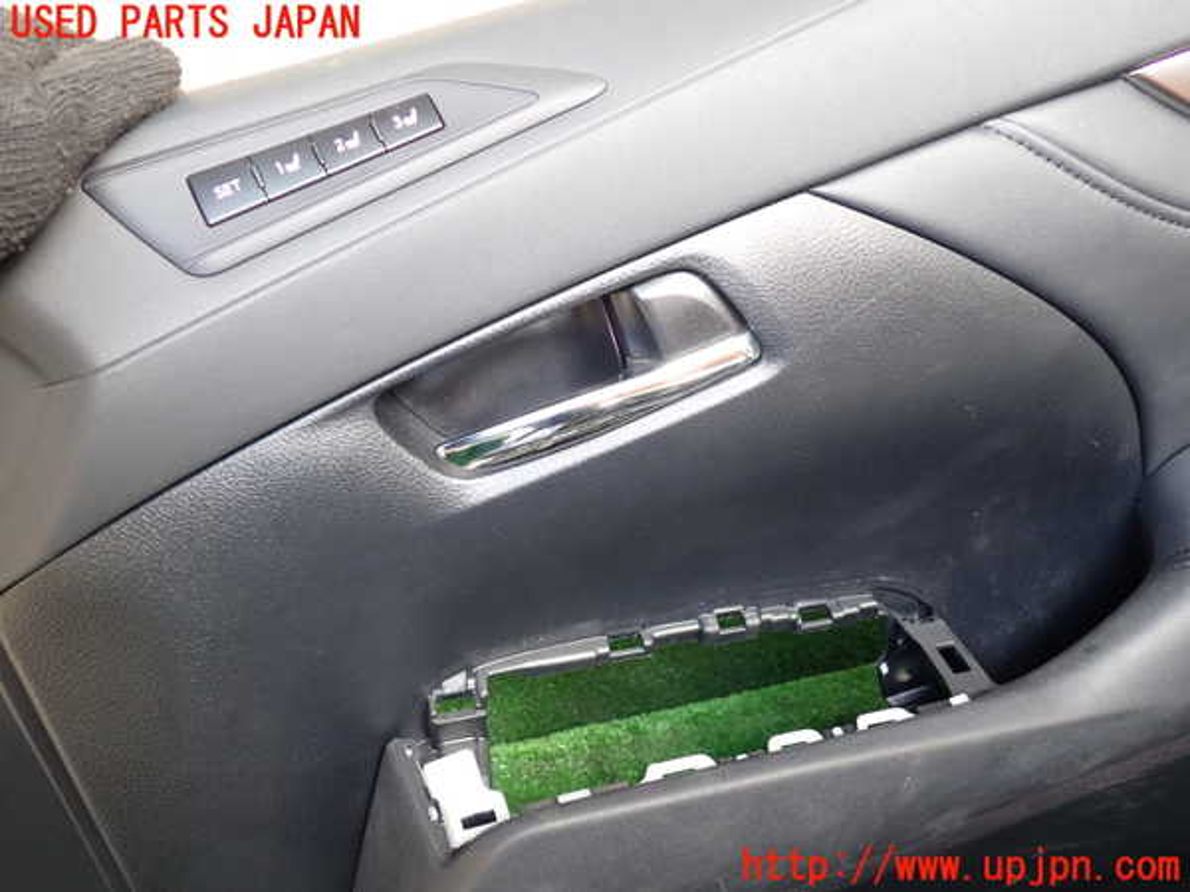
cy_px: 446
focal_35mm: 30
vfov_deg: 46.8
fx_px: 1031
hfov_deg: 60.0
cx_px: 595
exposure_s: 1/30
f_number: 2.3
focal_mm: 5.4
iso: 200
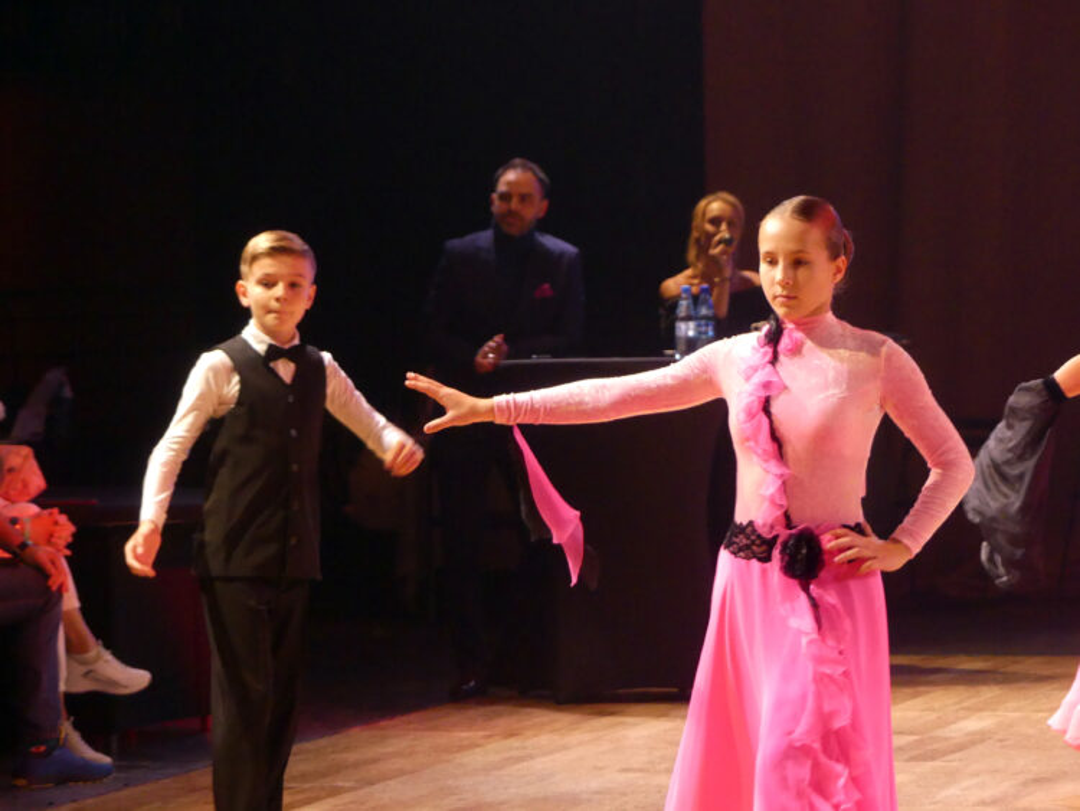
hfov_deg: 8.4
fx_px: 7365
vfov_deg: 6.3
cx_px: 540
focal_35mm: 236
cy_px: 406
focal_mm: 42.5
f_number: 2.8
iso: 800
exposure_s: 1/100
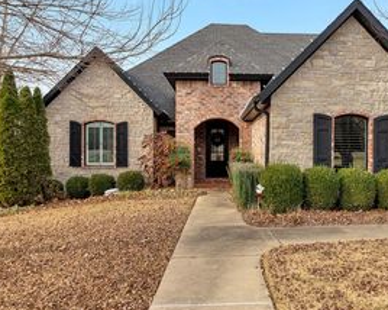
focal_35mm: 28
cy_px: 154
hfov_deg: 61.6
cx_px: 236
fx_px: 321
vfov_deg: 51.5
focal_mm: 16
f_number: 7.1
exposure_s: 1/80
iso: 100
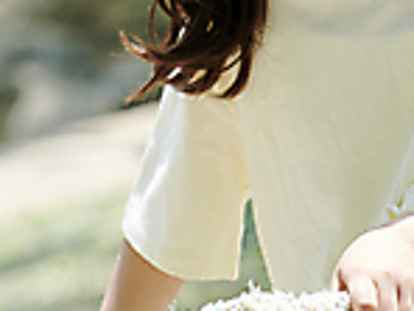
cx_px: 564
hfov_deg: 3.8
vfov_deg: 2.9
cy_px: -154
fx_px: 6159
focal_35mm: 515
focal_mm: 110
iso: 200
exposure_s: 1/500
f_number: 4
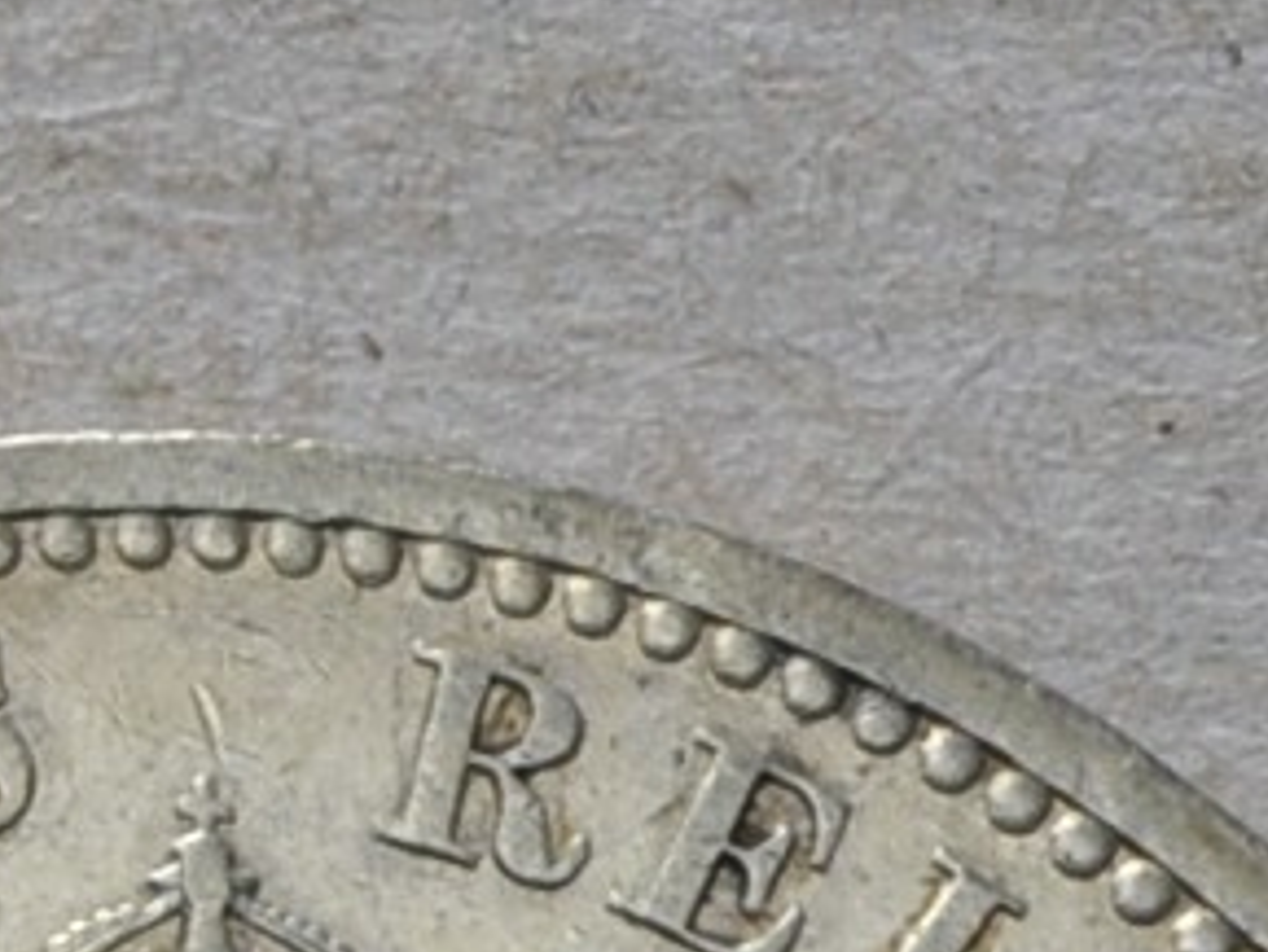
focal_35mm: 442
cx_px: -3356
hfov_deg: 4.2
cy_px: 1878
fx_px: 16197
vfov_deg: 3.3
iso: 400
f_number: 14
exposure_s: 1/250
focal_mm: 36
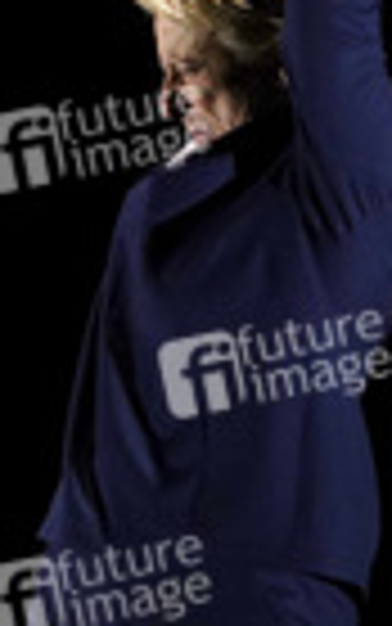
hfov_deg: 1.4
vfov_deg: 2.3
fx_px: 15812
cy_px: 252
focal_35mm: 926
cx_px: 155
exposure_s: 1/400
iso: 1600
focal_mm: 280
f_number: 8
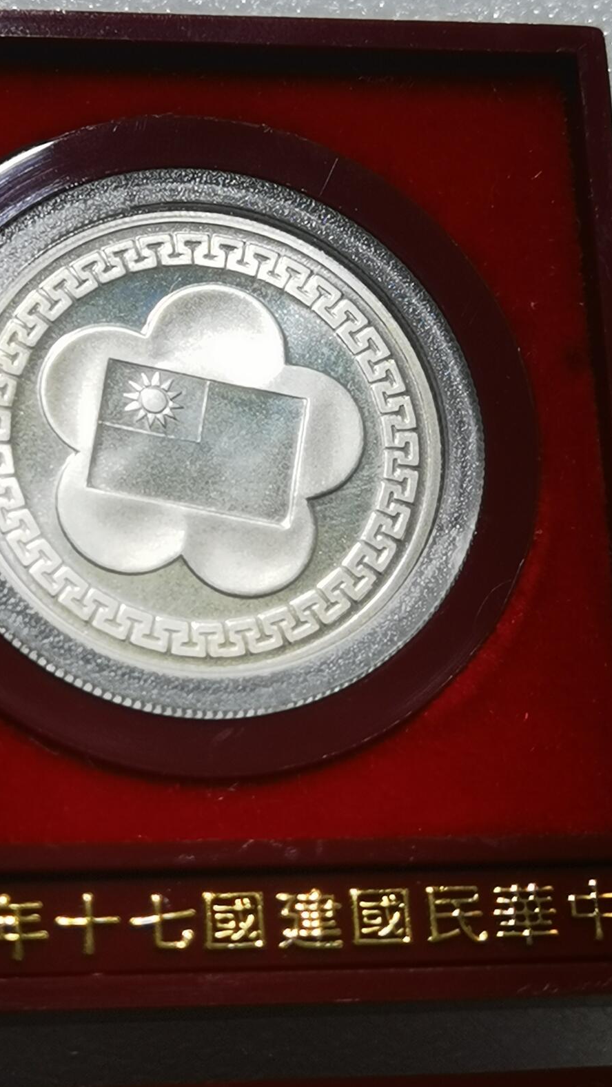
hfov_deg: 13.9
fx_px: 2509
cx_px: 210
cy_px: 492
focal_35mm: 87
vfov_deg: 24.4
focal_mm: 6.67
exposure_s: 1/121
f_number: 1.9
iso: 50
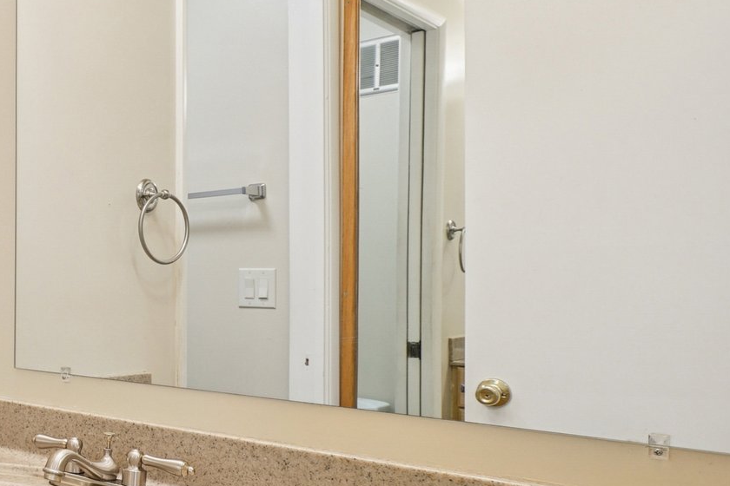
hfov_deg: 37.0
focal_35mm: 39
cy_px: 276
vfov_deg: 34.2
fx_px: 791
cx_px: -157
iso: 400
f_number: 8
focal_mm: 16
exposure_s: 1/20
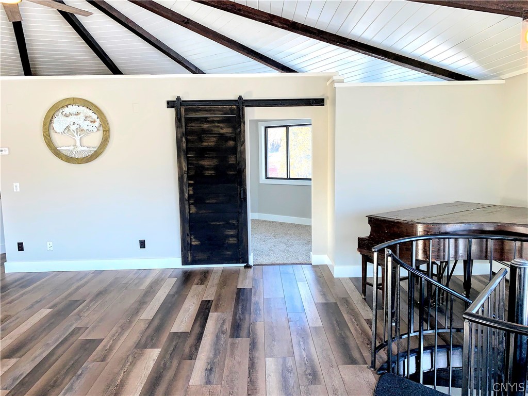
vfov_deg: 53.1
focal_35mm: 26
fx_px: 397
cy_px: 198
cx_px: 264
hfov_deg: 67.3
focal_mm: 4.25
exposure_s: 1/126
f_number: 1.8
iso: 25
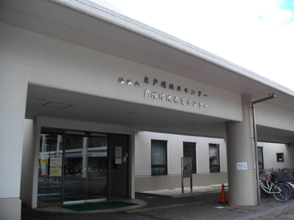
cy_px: 110
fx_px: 263
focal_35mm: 31
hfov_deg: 58.4
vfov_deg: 45.4
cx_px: 147
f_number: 2.9
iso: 100
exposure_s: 1/400
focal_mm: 5.7
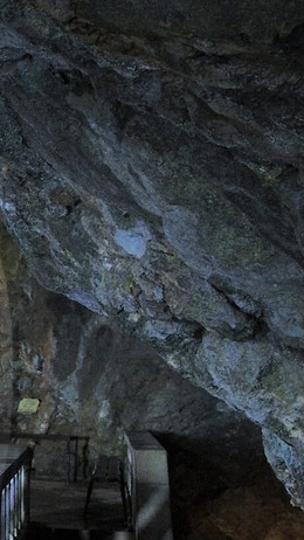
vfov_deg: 24.3
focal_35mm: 87
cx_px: -469
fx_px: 1246
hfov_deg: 11.2
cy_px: 374
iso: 1250
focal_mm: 24
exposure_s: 1/20
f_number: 3.5
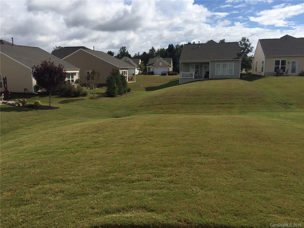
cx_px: 152
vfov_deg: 48.2
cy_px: 114
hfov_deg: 61.7
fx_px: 255
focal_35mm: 29
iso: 32
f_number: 2.2
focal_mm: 4.15
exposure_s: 1/3300
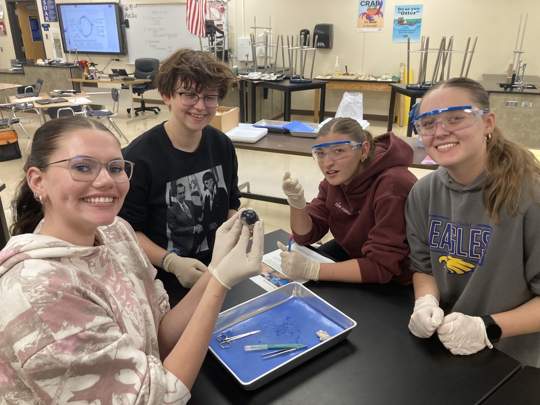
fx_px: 437
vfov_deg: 49.7
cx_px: 270
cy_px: 202
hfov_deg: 63.4
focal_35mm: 28
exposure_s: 1/60
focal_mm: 3.99
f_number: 1.8
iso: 80
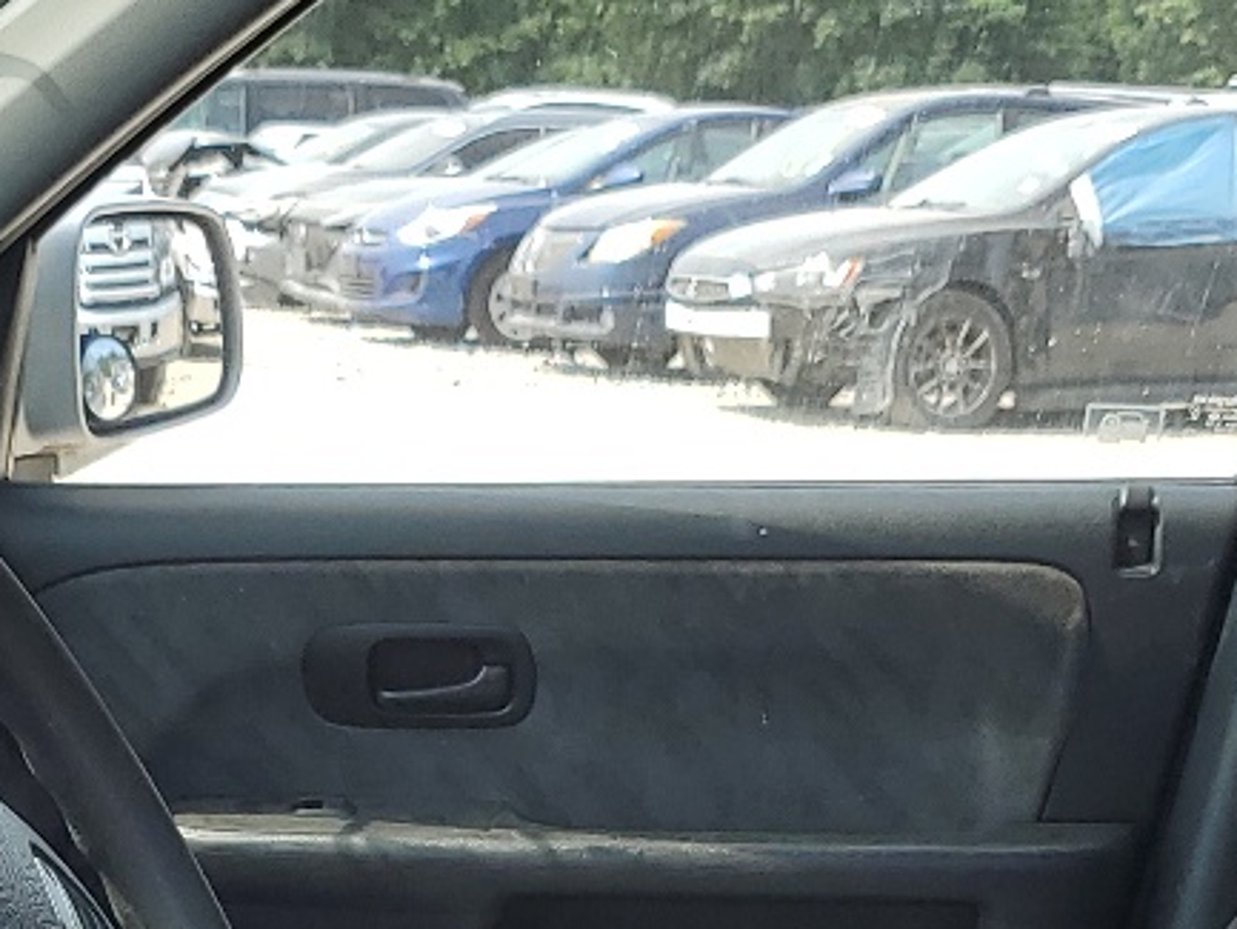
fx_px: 3432
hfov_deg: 20.4
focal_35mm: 96
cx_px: 589
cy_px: 1332
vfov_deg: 14.5
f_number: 1.5
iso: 50
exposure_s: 1/1000
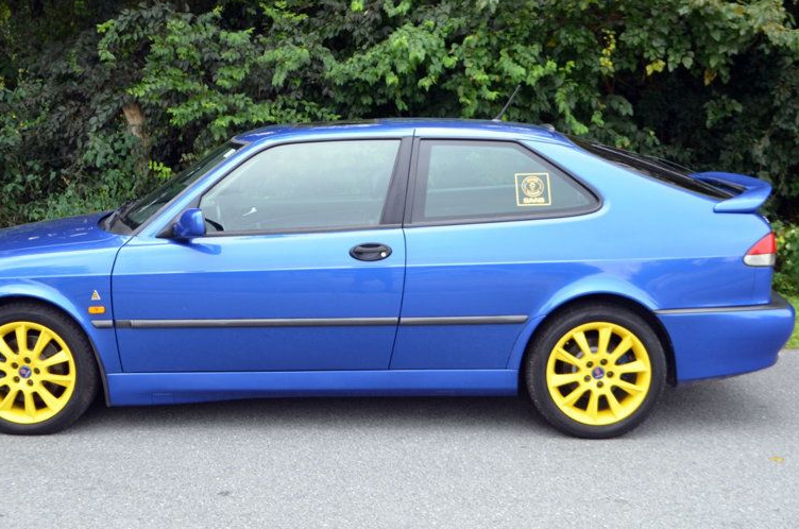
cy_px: 191
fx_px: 1085
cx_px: 360
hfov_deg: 40.4
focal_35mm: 49
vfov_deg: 27.3
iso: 220
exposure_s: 1/125
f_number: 5.6
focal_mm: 24
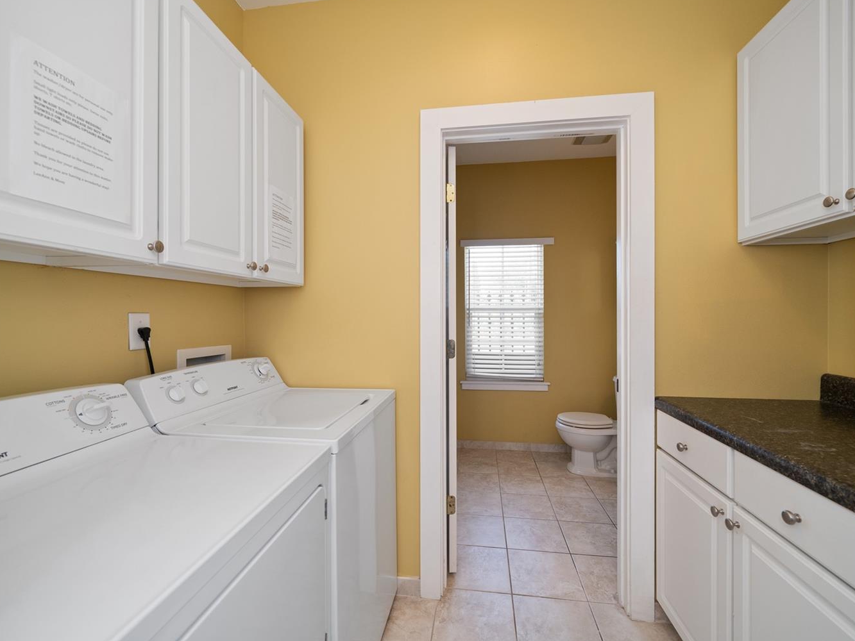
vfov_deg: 81.8
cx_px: 432
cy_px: 322
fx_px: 371
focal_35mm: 15
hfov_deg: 98.2
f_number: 5.6
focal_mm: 13
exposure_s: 1/100
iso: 400
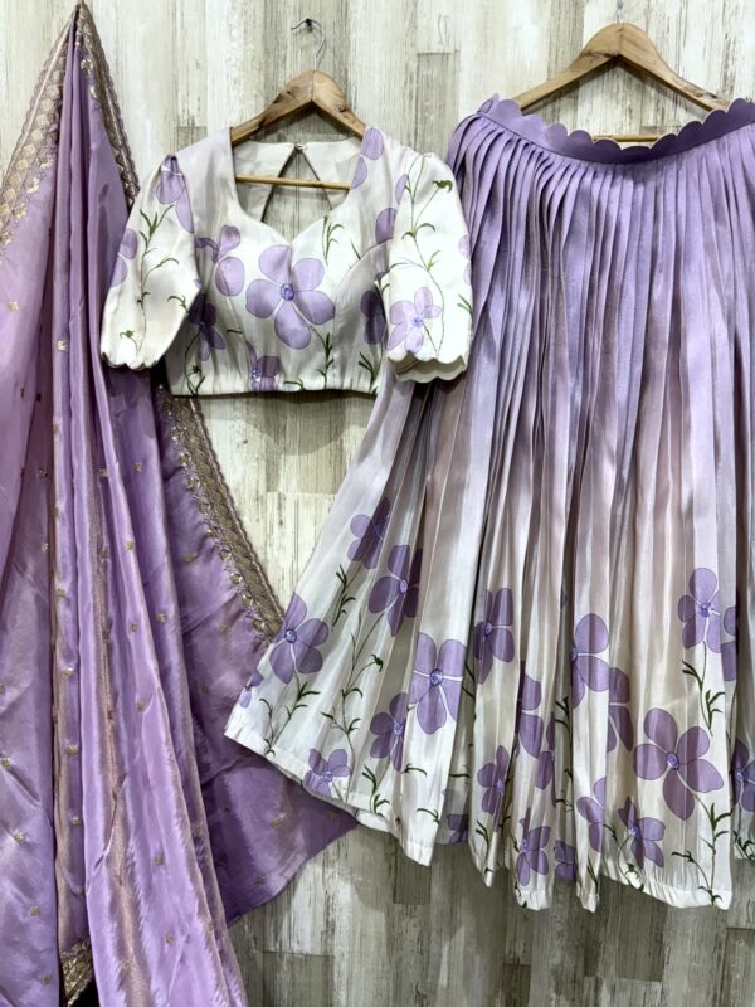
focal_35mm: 26
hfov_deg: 53.1
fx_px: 756
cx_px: 378
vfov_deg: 67.3
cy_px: 504
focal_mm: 5.96
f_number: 1.6
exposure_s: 1/100
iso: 64
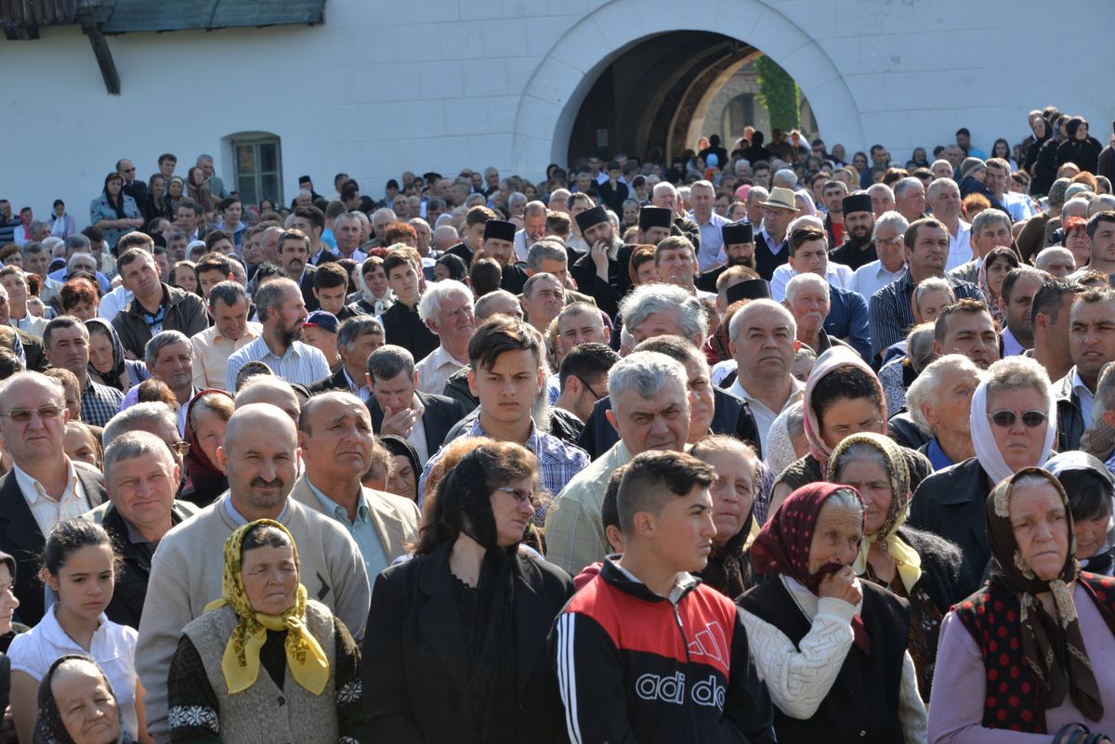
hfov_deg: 16.4
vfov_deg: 11.0
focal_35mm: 125
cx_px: 558
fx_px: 3873
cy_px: 372
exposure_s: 1/400
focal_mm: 125
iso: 640
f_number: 10
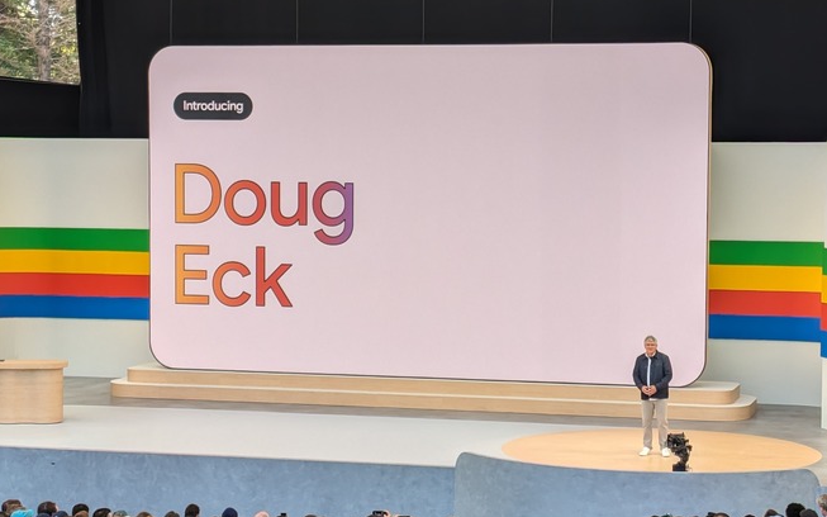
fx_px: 1397
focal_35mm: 62
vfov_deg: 20.9
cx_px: 489
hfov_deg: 32.9
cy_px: 282
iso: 62
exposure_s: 1/577
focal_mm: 4.53
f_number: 1.7
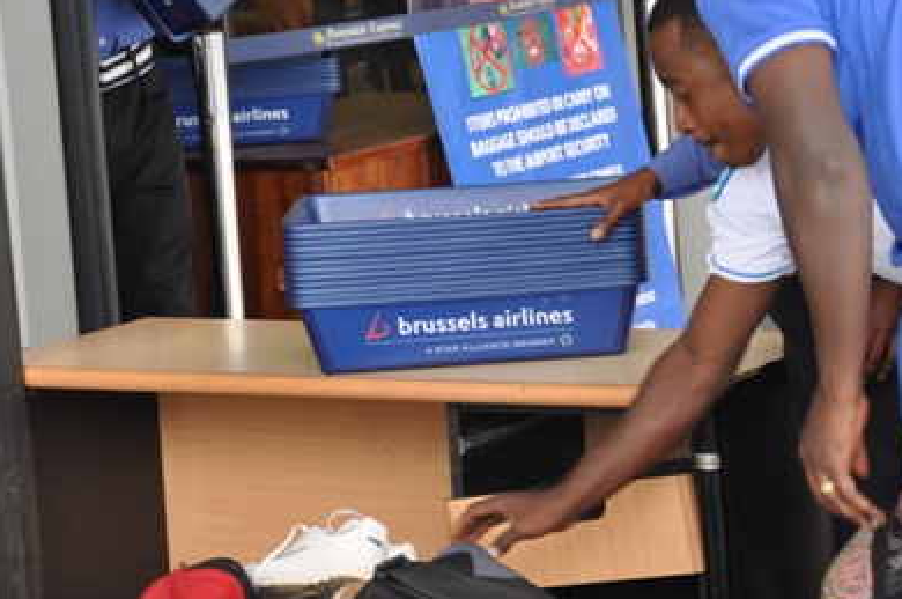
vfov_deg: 8.5
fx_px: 4004
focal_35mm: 160
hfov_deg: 12.8
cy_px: 157
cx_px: 633
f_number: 5
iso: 500
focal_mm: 58
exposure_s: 1/125
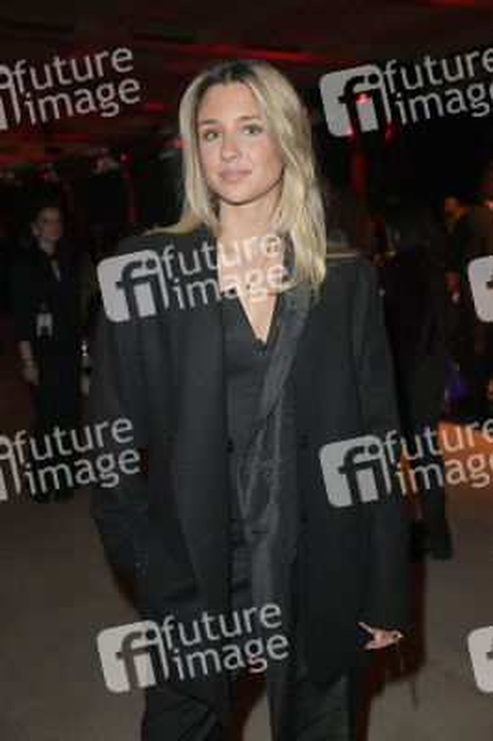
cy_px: 370
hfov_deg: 31.8
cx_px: 246
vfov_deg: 46.4
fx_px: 864
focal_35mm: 42
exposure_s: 1/125
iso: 2500
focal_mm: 42
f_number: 5.6
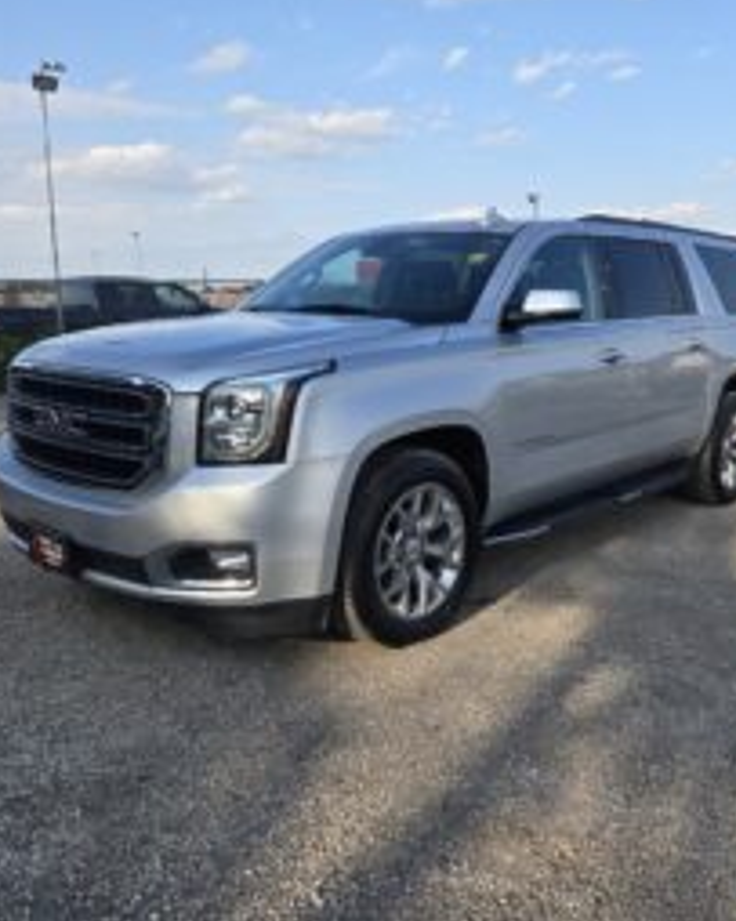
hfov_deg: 46.9
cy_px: 448
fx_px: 845
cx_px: 435
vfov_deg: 57.2
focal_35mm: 31
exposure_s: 1/2921
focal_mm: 5.4
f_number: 1.8
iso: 64
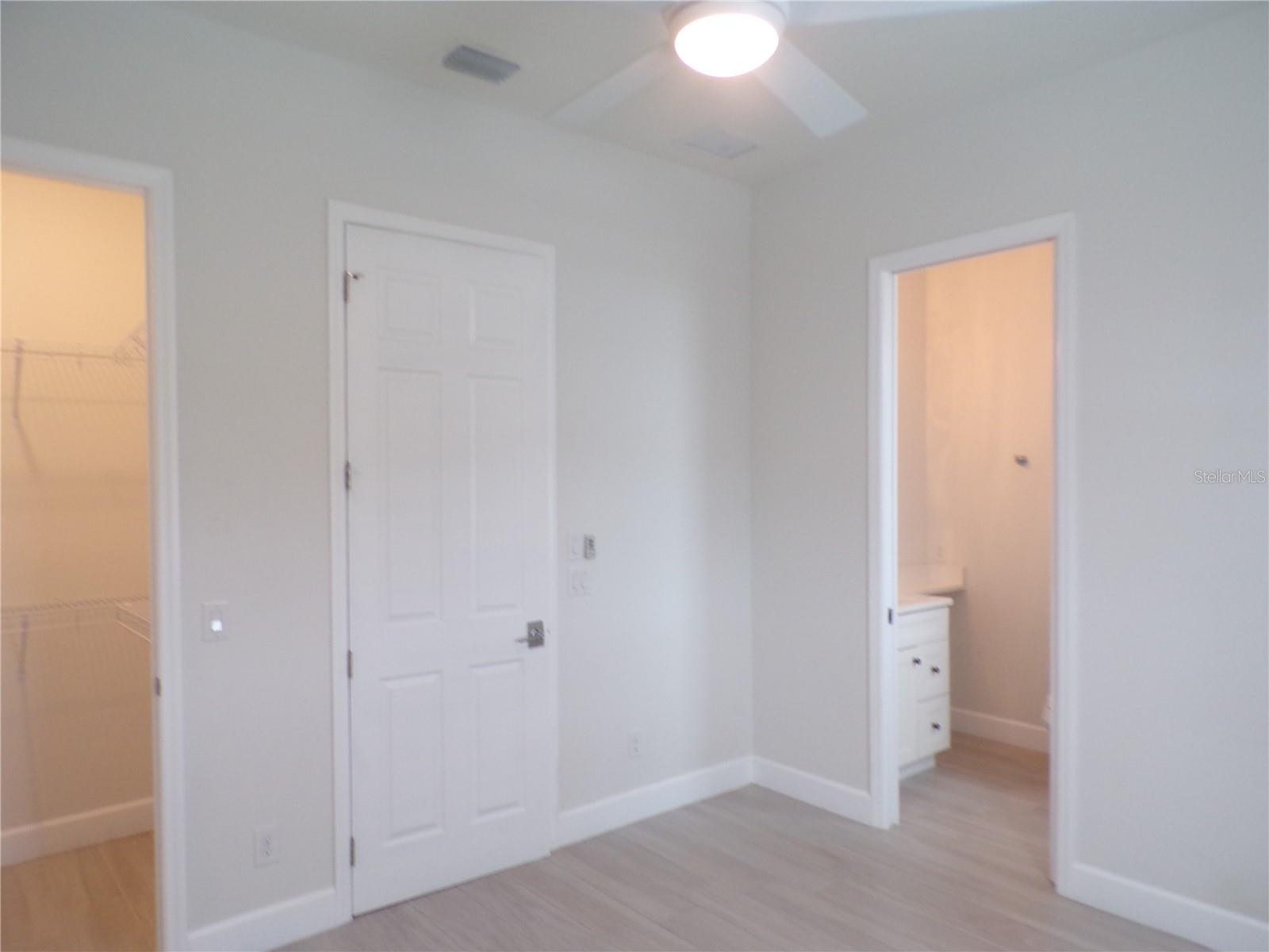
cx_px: 634
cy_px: 476
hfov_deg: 71.6
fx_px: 880
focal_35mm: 24
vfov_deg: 56.8
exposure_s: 1/34
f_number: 3
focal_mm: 4.3
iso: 178
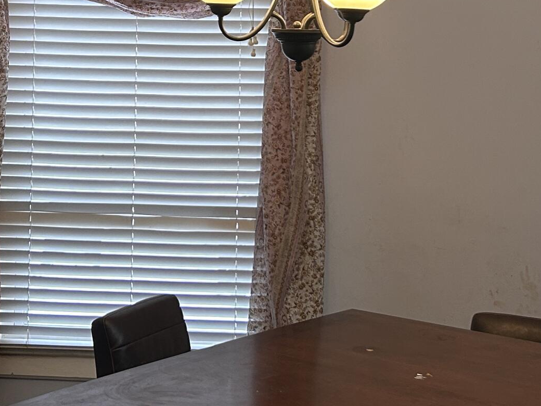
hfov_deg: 25.8
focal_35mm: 75
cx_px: 171
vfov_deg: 19.4
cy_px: 79
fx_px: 1172
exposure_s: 1/60
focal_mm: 5.7
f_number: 1.5
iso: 125
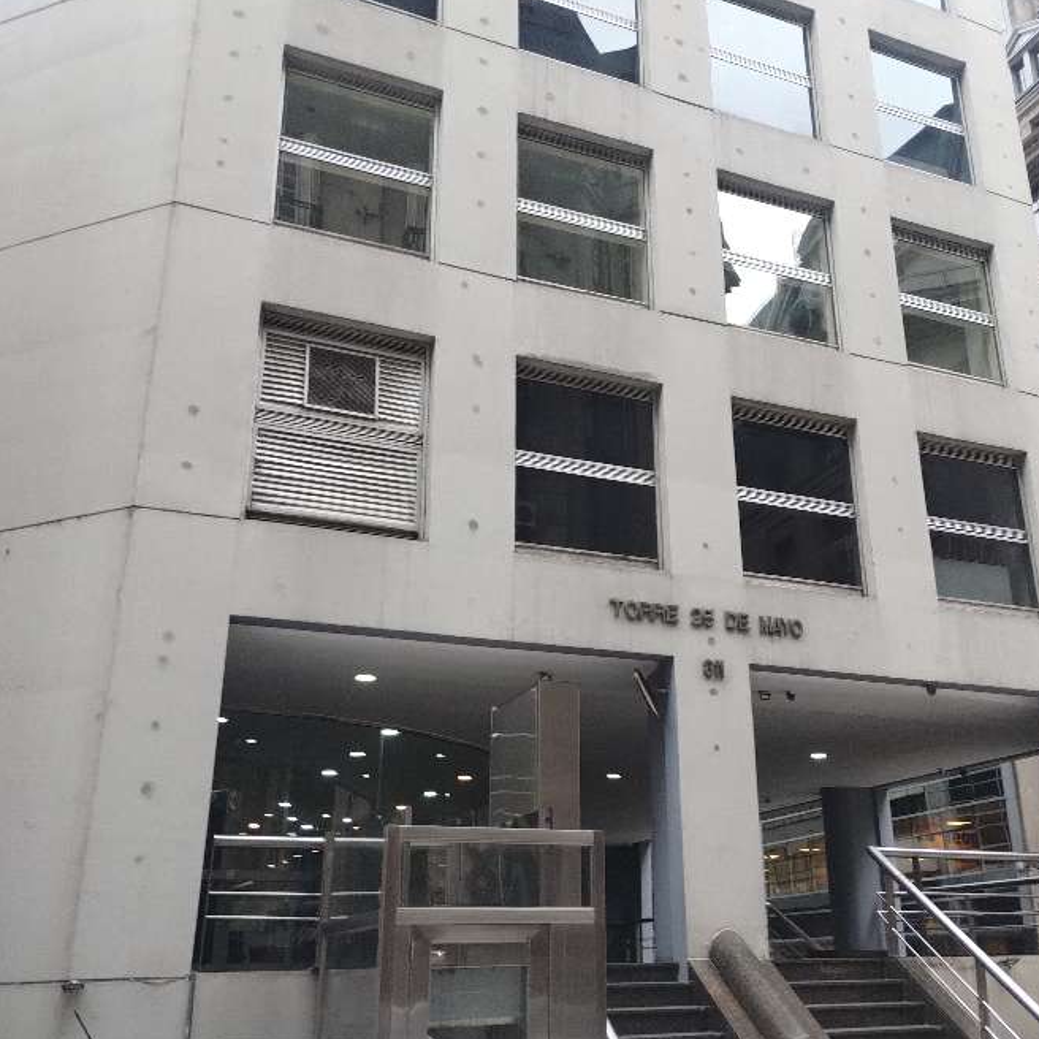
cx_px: 610
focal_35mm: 34
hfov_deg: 48.2
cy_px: 517
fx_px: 1155
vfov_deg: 48.5
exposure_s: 1/50
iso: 236
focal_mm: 4.27
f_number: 1.8
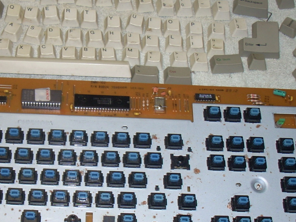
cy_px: 131
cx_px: 82
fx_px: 599
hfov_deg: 27.5
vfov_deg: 21.0
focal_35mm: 70
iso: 64
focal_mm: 6.2
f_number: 2.8
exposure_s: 1/30
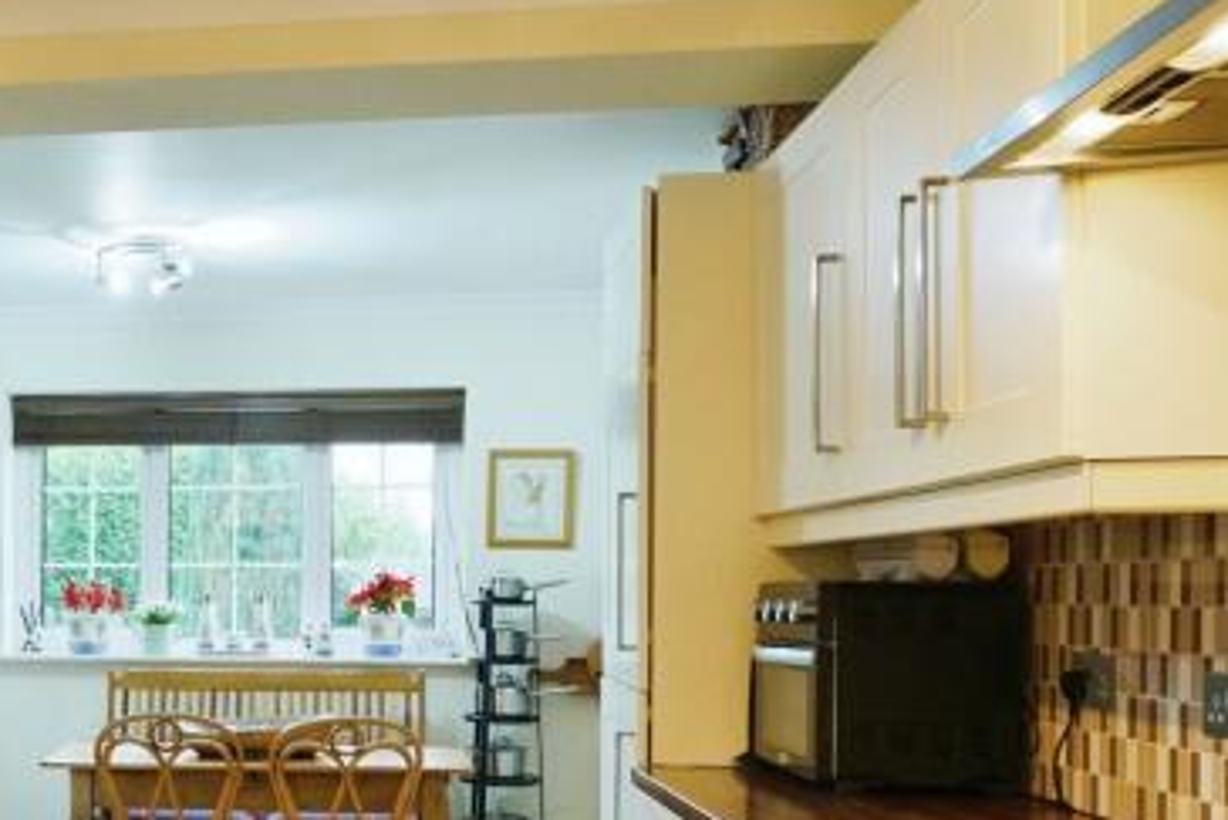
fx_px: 1536
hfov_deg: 40.4
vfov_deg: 29.6
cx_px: 128
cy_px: 582
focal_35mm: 45
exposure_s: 1/50
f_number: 7.1
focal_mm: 16
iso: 2000
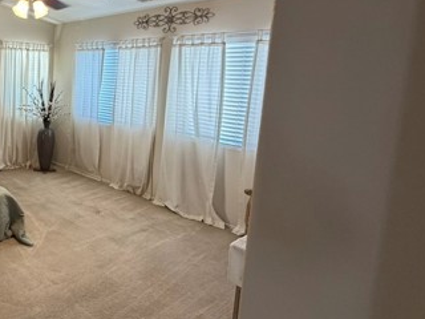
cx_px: 29
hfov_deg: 53.9
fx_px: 344
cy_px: 113
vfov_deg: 49.1
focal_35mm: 28
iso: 250
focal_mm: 2.22
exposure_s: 1/60
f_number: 2.2
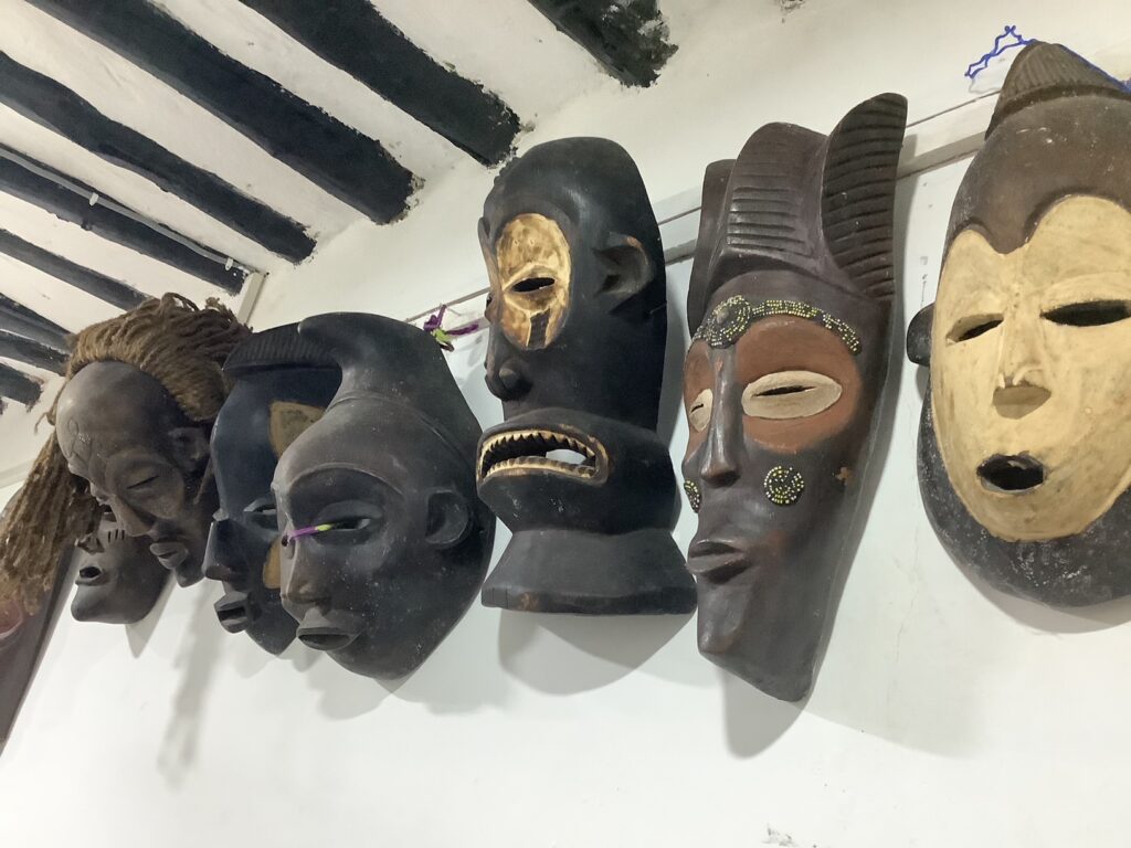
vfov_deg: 45.4
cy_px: 424
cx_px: 566
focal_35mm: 31
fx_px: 1013
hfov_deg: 58.4
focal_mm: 3.3
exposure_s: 1/25
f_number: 2.4
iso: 500
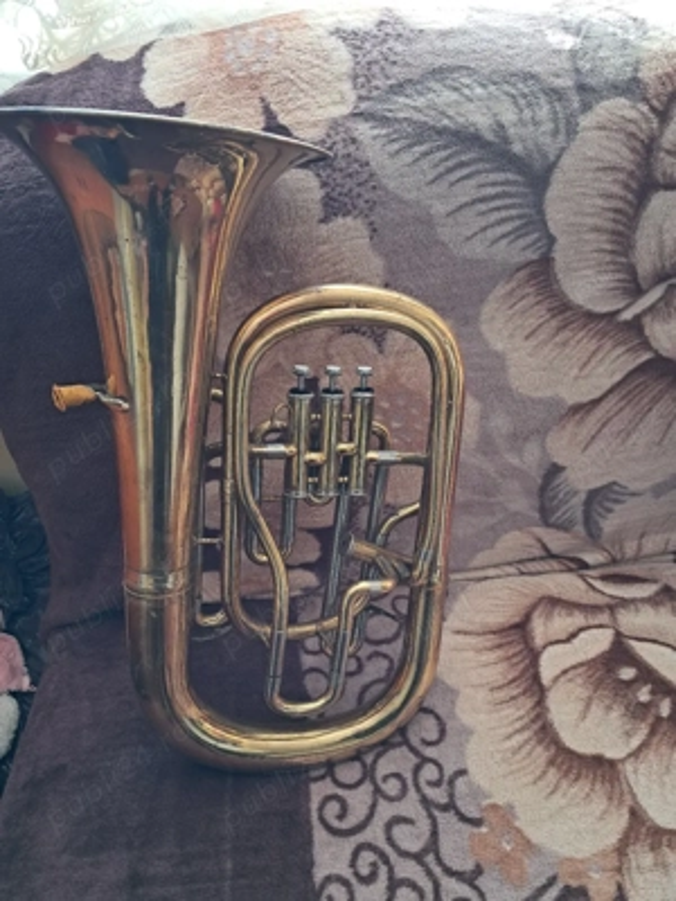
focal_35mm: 27
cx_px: 338
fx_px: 703
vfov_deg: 65.3
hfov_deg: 51.4
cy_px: 450
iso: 64
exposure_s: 1/50
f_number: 1.8
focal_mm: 4
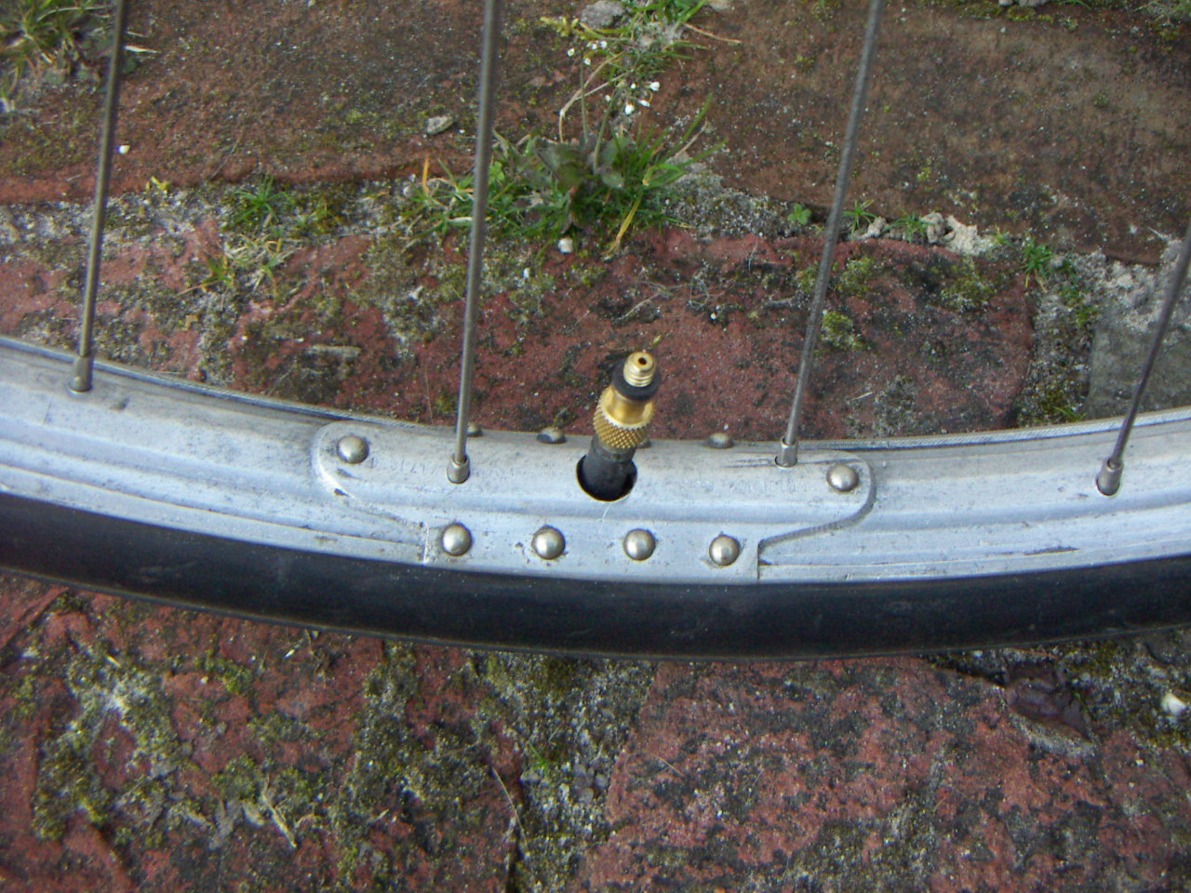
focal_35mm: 36
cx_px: 596
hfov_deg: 51.4
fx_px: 1239
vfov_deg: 39.7
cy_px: 446
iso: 160
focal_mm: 4.7
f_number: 2.8
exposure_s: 1/50
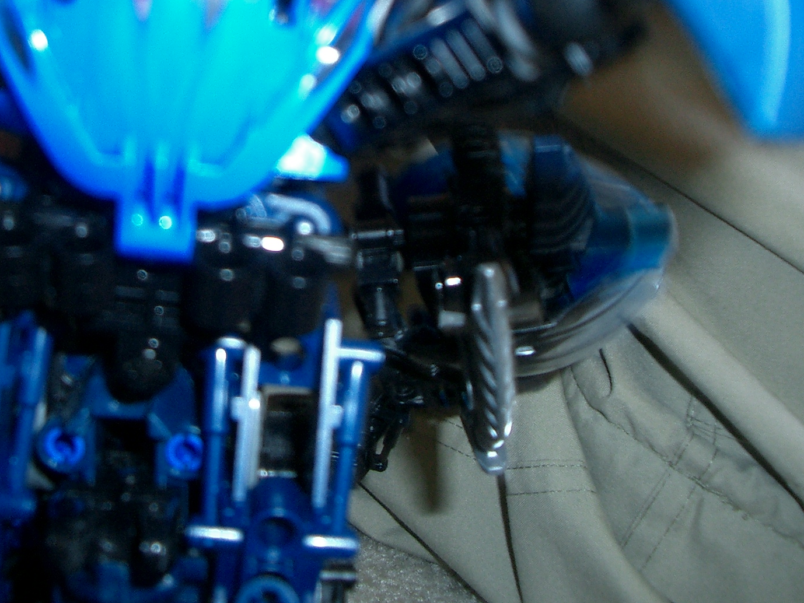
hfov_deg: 36.5
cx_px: 278
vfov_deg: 27.8
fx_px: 1208
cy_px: 178
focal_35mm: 52
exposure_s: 1/40
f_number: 2.6
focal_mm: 5.8
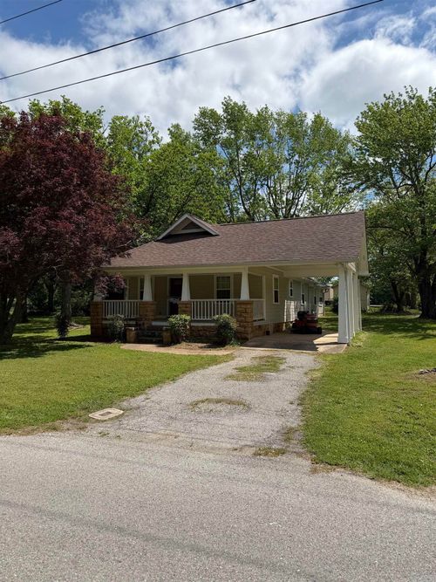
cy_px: 291
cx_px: 218
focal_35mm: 24
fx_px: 403
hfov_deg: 56.8
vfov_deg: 71.6
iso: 80
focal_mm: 6.76
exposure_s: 1/6173
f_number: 1.78
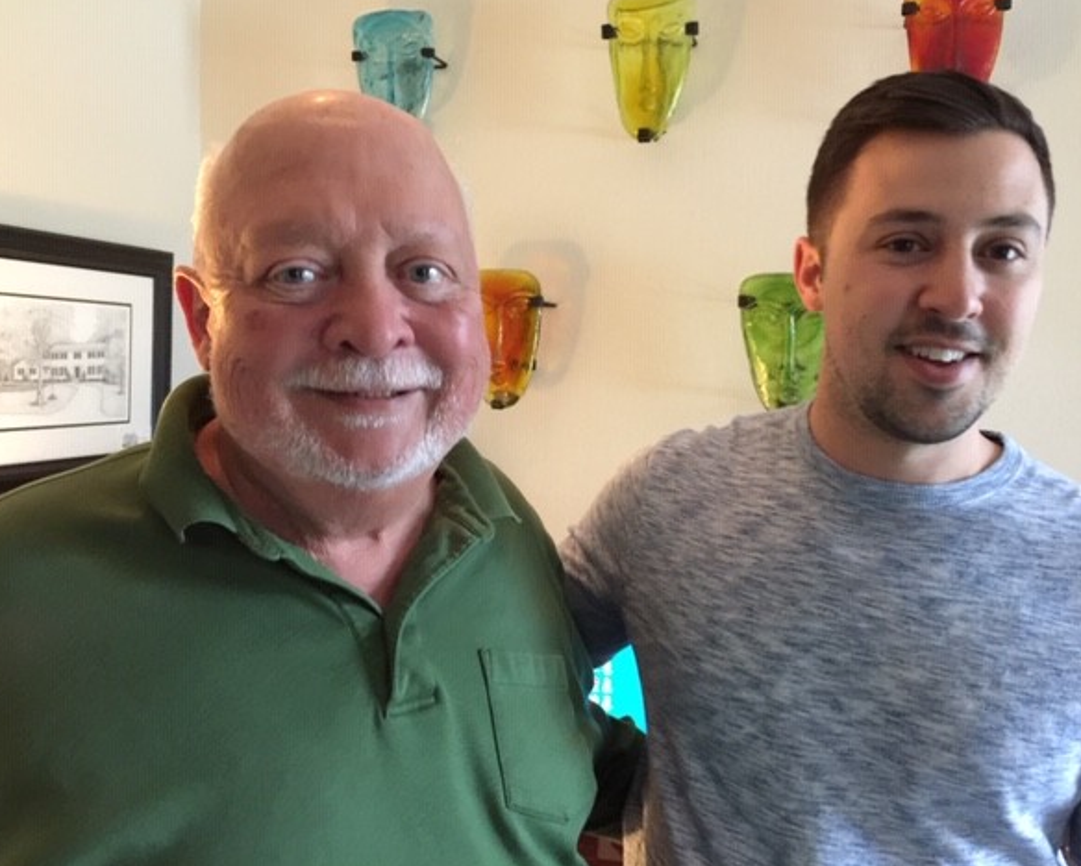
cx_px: 579
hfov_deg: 57.1
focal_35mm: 31
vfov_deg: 47.2
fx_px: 992
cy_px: 429
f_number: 2.2
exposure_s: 1/4
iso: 80
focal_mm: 4.15
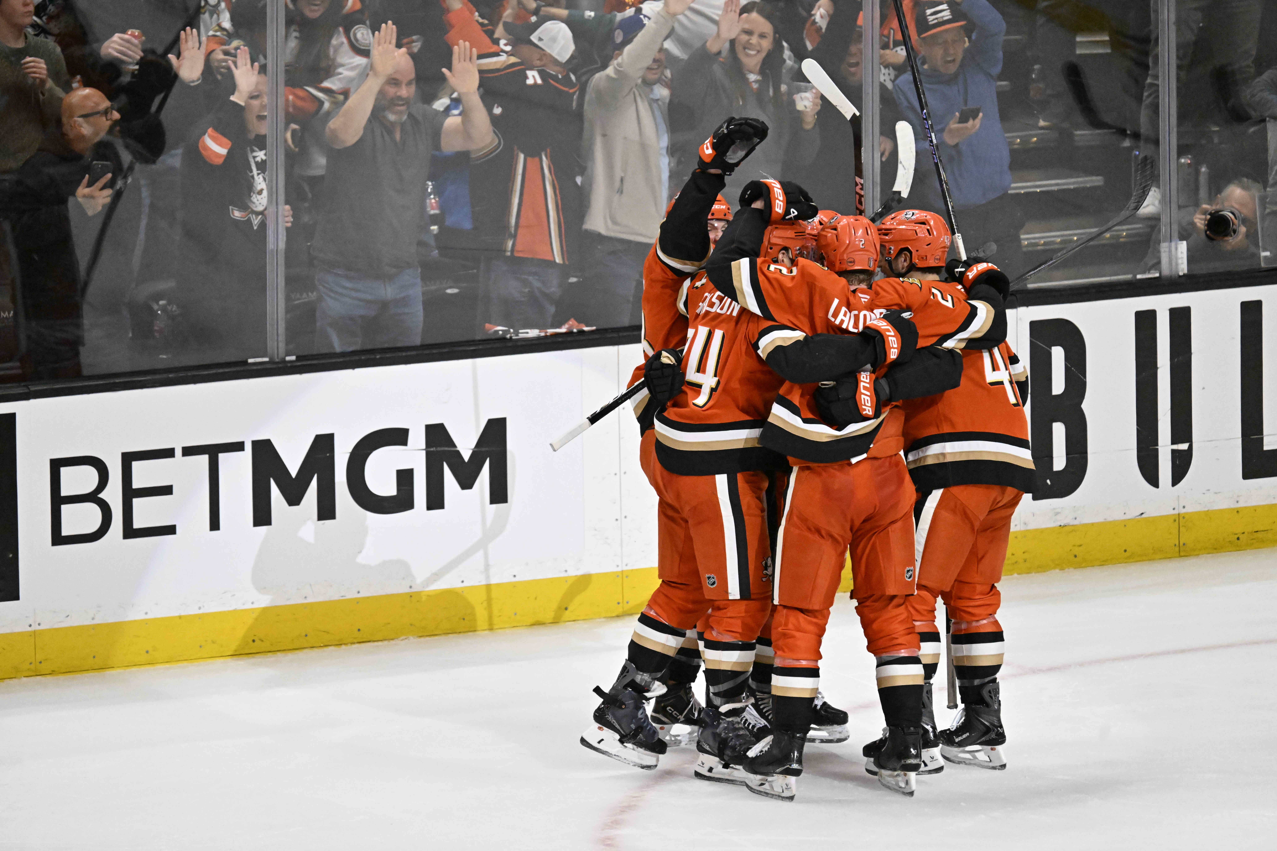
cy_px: 426
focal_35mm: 360
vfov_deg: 3.8
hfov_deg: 5.7
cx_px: 638
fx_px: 12769
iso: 10000
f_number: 5.6
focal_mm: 360
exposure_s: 1/3200
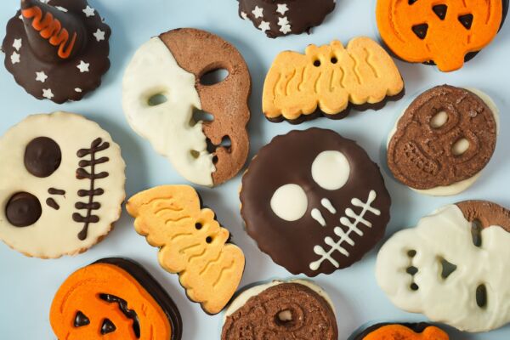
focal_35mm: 57
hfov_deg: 35.1
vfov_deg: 23.8
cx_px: 255
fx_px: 807
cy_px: 170
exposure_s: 1/60
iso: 640
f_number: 10
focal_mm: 57
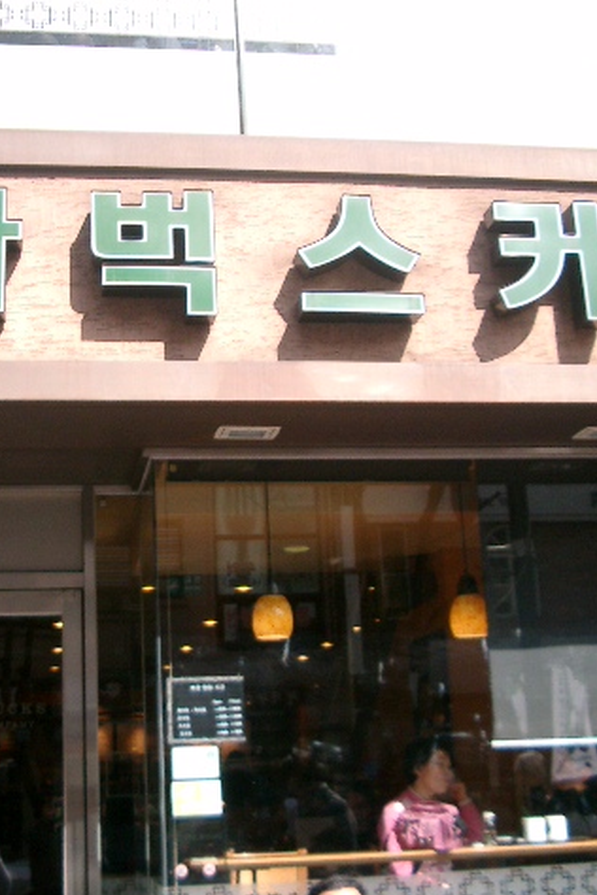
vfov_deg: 38.2
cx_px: 219
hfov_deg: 25.9
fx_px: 1293
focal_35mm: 52
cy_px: 446
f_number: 2.6
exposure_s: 1/800
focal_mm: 7.6
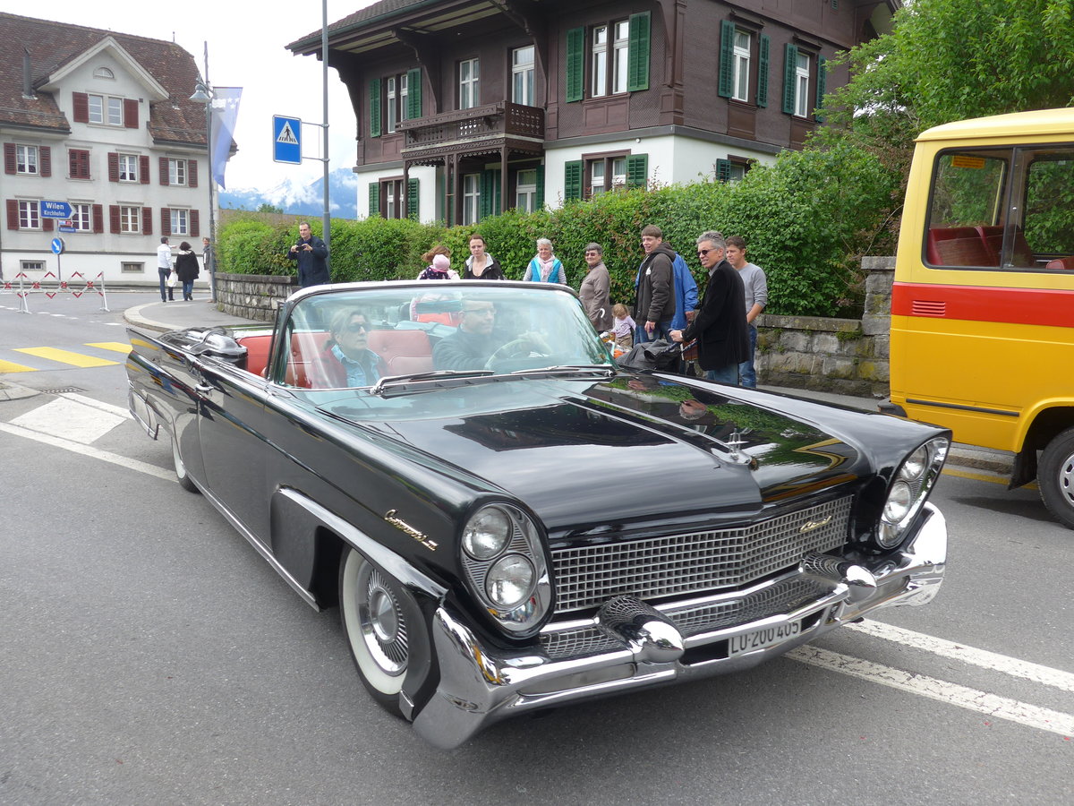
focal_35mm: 29
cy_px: 403
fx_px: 900
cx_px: 537
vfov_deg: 48.2
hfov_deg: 61.7
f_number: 2.8
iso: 80
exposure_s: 1/400
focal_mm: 6
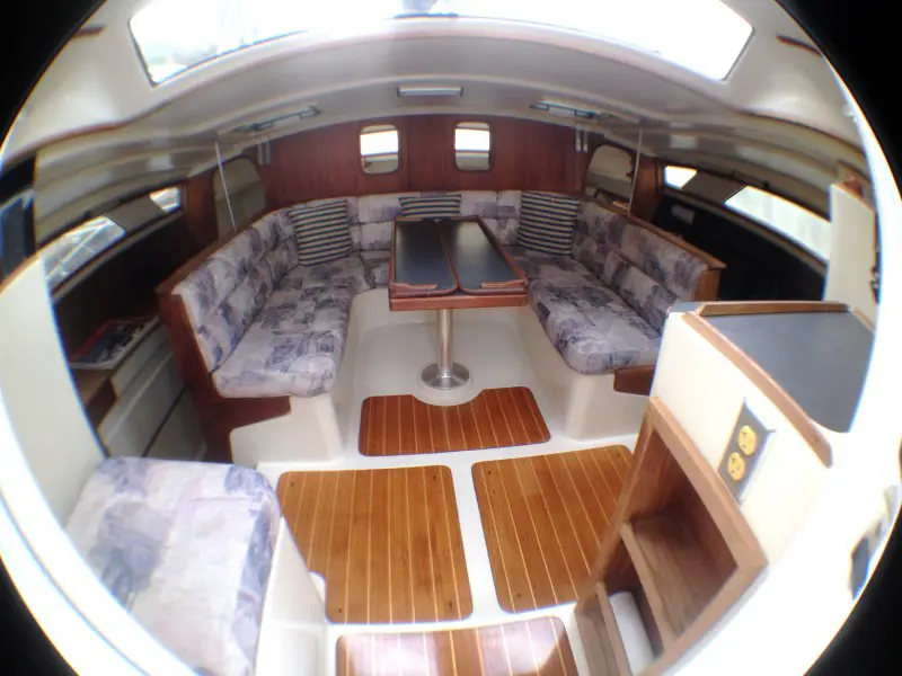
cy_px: 338
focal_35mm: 35
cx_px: 451
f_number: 2.4
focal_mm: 4.28
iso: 50
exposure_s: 1/20
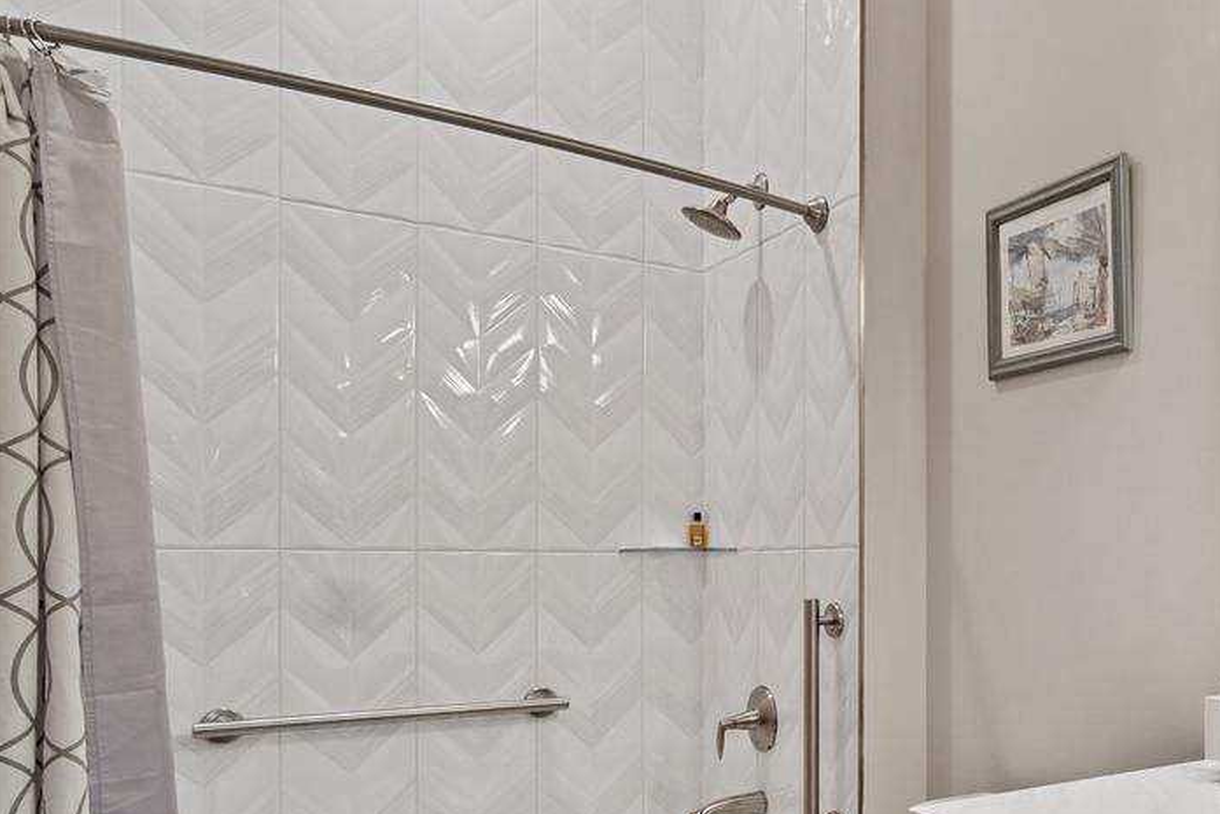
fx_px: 1051
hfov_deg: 52.4
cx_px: 1117
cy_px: 585
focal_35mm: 31
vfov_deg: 41.4
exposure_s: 1/3
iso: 200
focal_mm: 10
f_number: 8
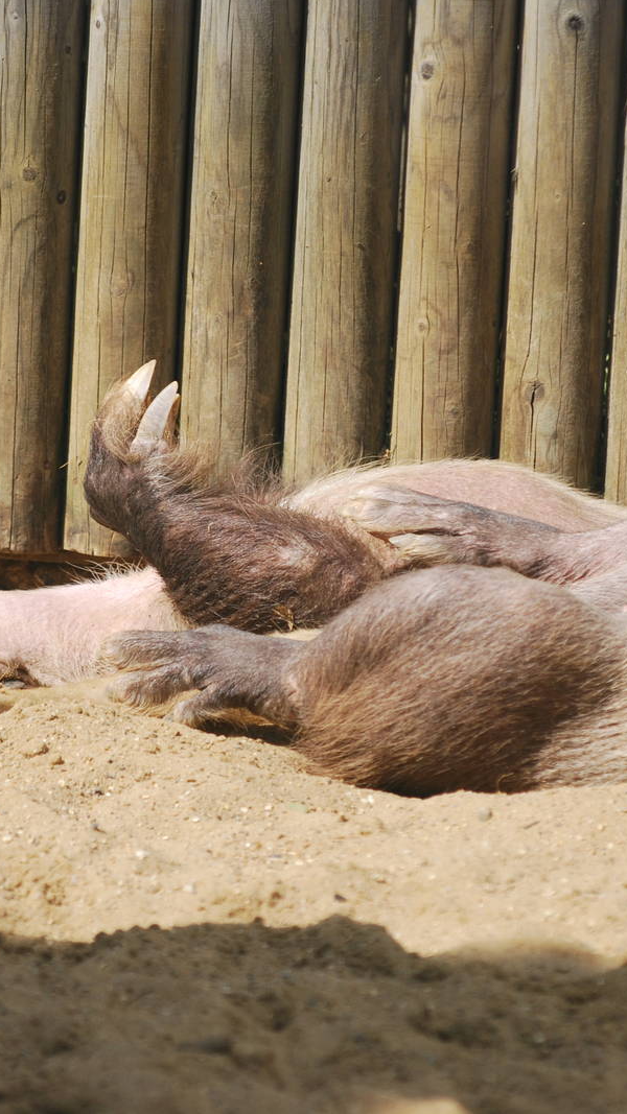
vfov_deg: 5.4
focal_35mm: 401
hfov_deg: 3.0
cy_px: 556
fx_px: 11855
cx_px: 206
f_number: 4.8
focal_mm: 170
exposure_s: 1/1000
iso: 200
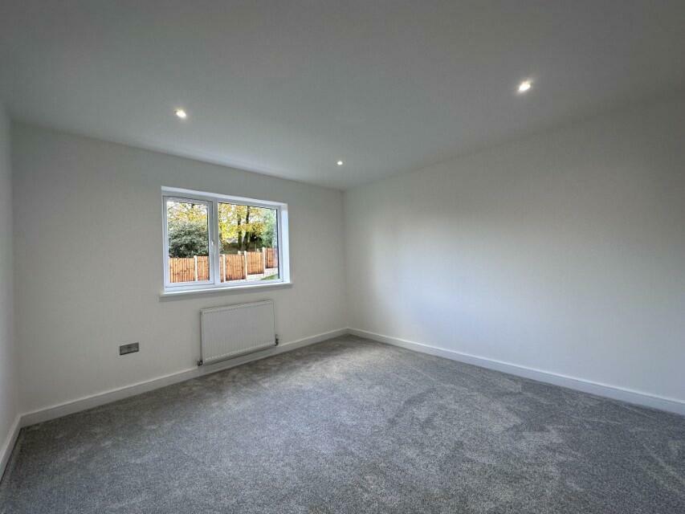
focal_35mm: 14
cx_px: 342
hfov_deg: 102.1
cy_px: 257
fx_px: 277
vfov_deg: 85.7
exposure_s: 1/99
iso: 64
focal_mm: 2.22
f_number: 2.2
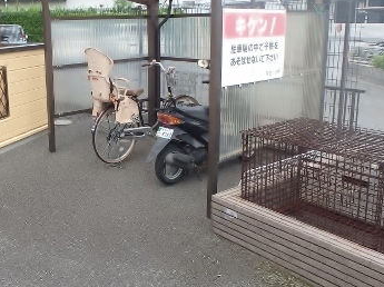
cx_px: 122
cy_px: 109
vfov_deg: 36.6
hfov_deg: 47.0
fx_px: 432
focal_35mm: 39
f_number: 3.5
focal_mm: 3.7
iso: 125
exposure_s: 1/250
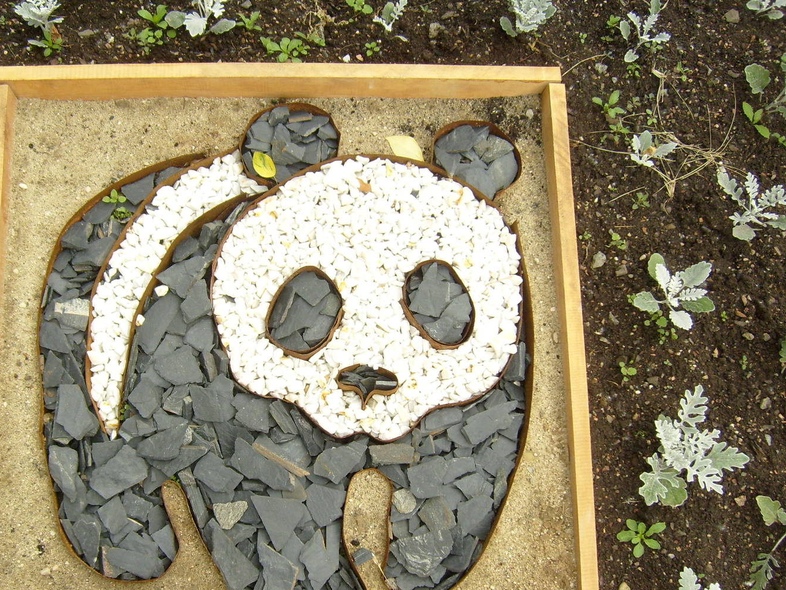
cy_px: 342
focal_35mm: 42
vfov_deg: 34.3
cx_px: 324
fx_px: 954
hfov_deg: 44.6
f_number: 2.8
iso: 80
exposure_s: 1/250
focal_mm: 5.8
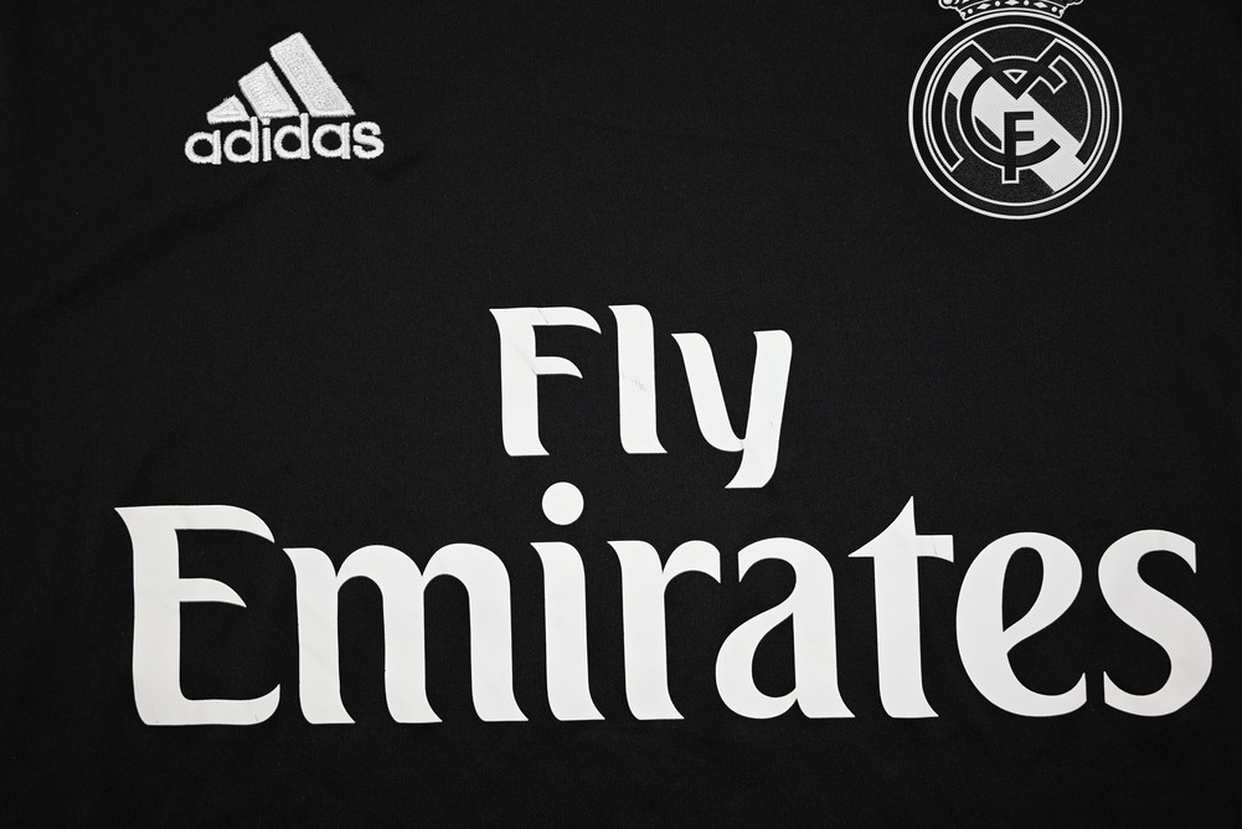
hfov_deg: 57.2
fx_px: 1139
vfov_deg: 40.0
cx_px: 621
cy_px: 414
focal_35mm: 33
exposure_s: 1/125
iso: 200
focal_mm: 33
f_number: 4.8
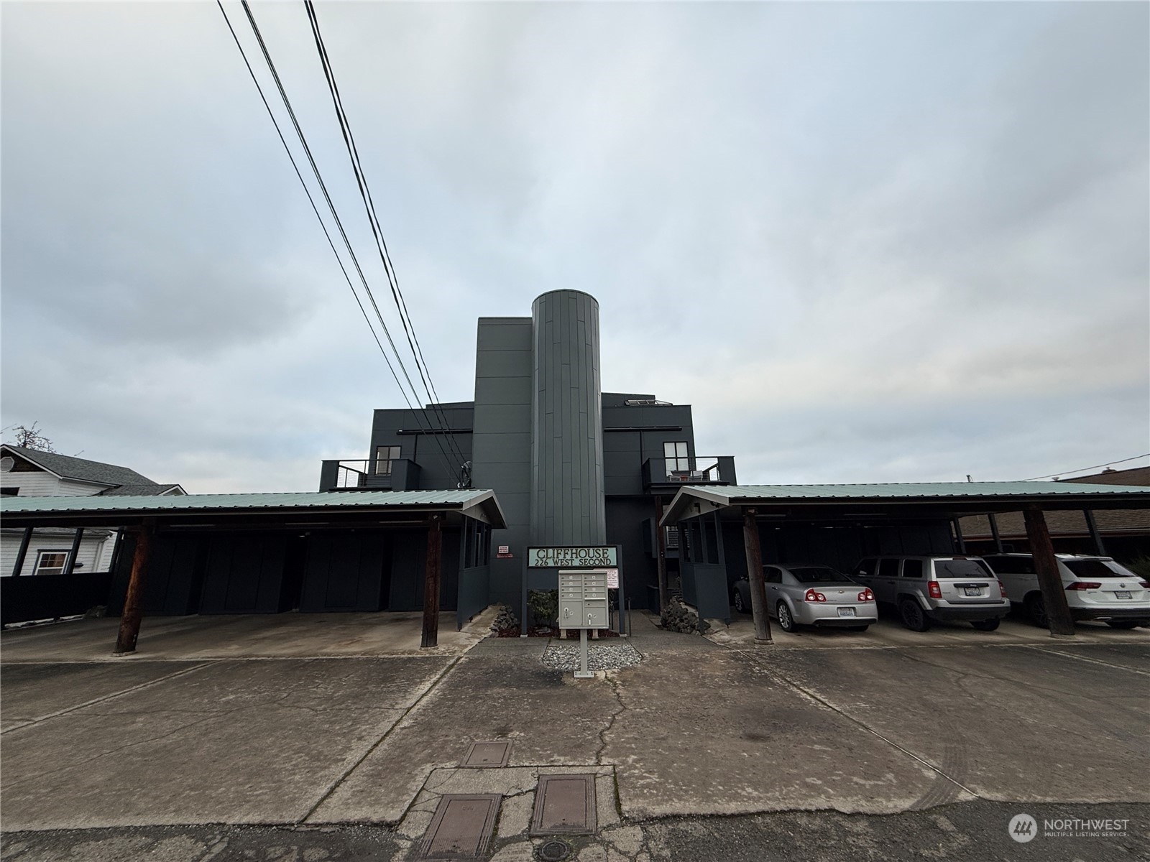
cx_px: 575
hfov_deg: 102.1
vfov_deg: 85.7
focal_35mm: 14
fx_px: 465
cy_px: 431
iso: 50
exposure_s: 1/214
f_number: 2.2
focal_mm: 2.22
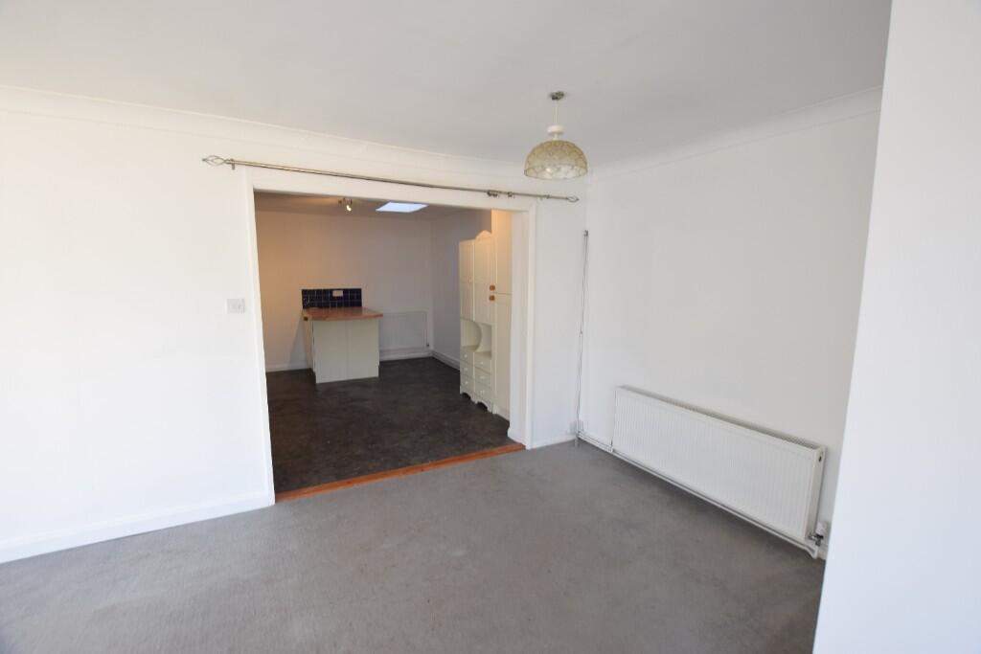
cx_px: 490
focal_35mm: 15
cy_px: 327
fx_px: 409
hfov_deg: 100.4
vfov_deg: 77.3
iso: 100
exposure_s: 1/8
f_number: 5.6
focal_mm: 10
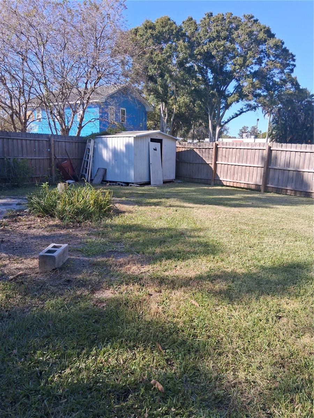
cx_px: 157
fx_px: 314
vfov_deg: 67.3
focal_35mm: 26
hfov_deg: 53.1
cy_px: 209
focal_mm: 3.98
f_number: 1.8
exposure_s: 1/322
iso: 25
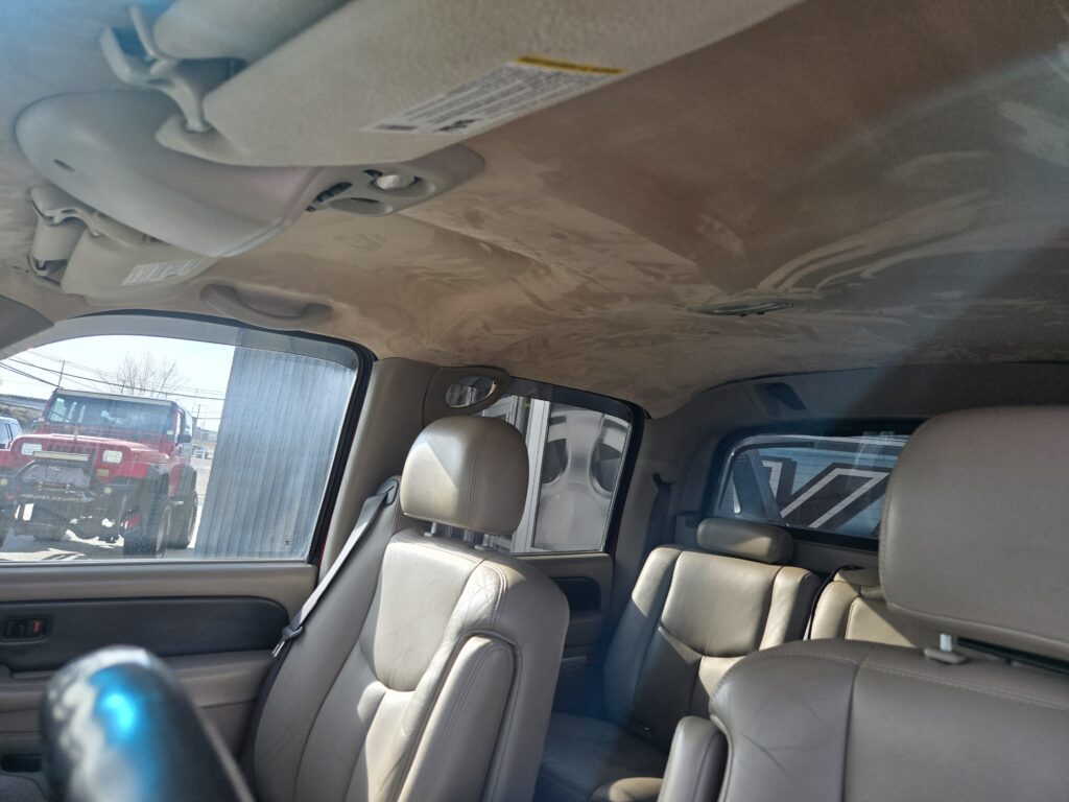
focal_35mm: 23
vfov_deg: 58.9
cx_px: 534
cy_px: 401
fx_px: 710
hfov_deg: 73.9
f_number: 1.8
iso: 80
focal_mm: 5.4
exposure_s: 1/1513
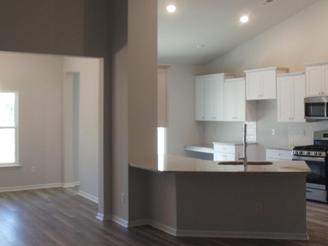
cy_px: 96
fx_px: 635
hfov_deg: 29.0
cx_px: 177
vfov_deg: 21.9
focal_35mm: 67
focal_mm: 6
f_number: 3.5
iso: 200
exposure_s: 1/30
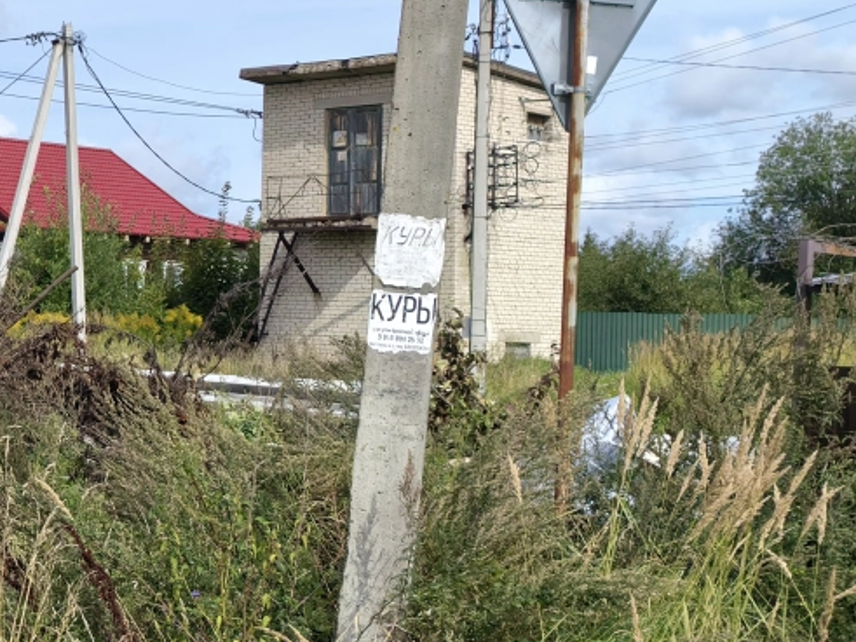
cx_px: -234
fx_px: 1706
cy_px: 292
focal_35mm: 69
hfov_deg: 24.8
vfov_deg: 21.3
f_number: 1.9
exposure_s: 1/2506
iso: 50
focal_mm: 5.52
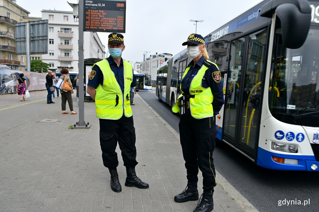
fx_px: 226
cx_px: 160
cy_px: 106
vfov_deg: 50.4
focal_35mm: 26
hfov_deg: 70.4
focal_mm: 17
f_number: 6.3
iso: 100
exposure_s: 1/400
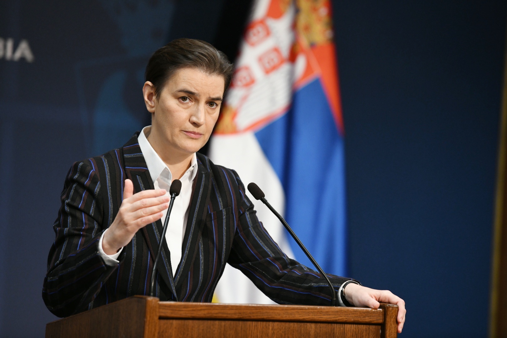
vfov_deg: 6.9
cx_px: 254
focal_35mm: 200
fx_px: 2816
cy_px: 169
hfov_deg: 10.3
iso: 2500
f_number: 4
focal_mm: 200
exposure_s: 1/500
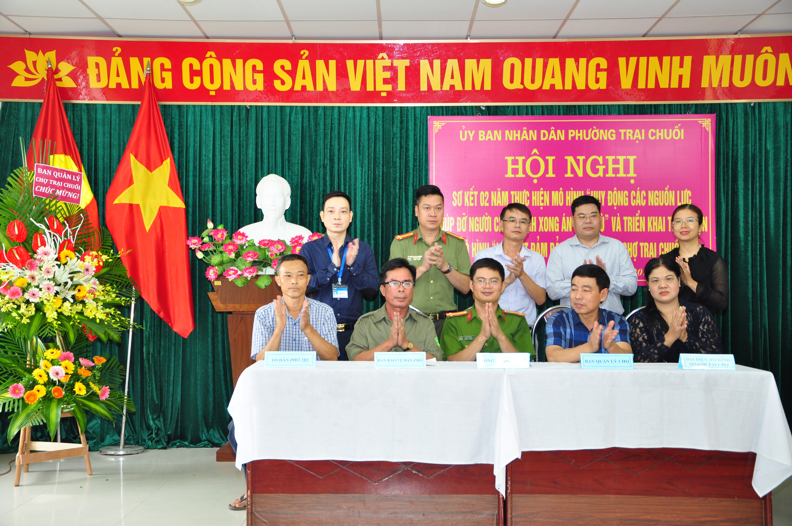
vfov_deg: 28.0
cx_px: 396
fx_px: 1055
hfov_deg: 41.2
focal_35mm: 48
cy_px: 263
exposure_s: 1/60
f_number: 4.5
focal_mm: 32
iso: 640
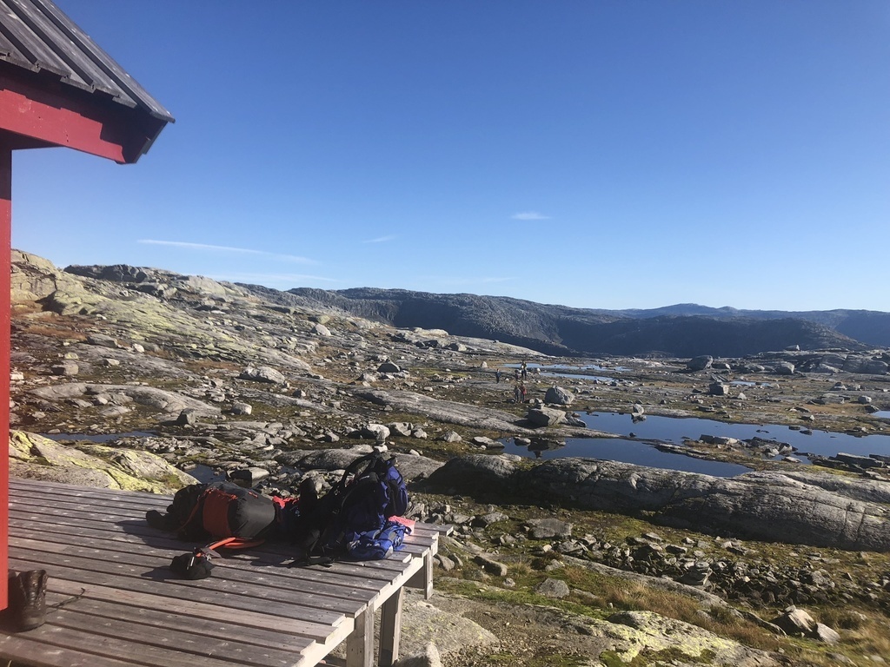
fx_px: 720
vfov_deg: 49.7
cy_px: 334
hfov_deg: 63.4
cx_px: 445
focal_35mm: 28
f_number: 1.8
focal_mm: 3.99
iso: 20
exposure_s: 1/2088
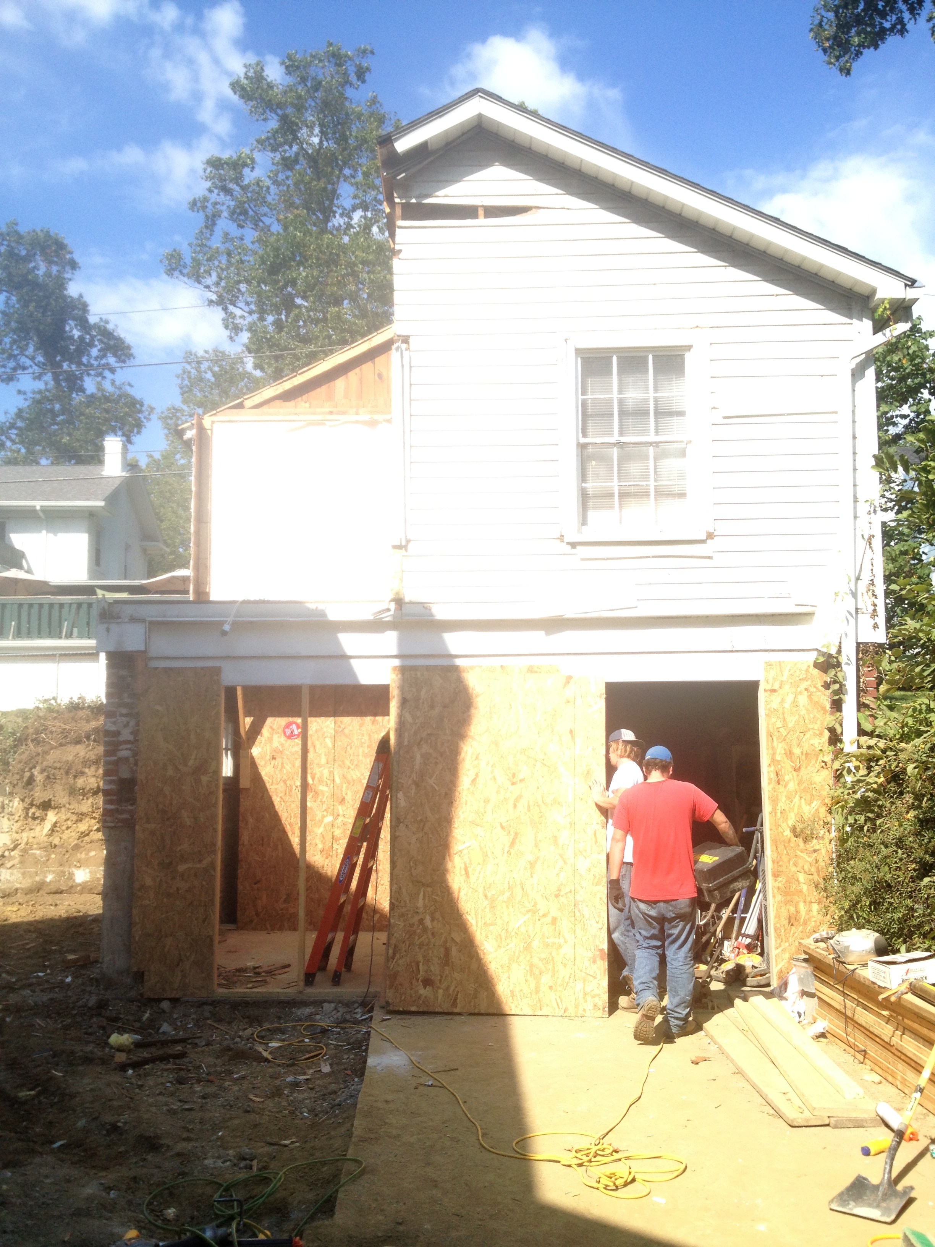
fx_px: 1260
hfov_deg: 40.7
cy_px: 624
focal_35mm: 35
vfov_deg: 52.6
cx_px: 468
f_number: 2.4
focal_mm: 4.28
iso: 50
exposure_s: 1/1042
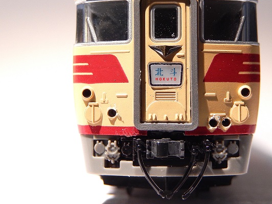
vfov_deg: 15.4
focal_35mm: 96
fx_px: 754
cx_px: 154
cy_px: 90
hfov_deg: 20.4
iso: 200
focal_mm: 13.1
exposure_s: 1/30
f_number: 4.9
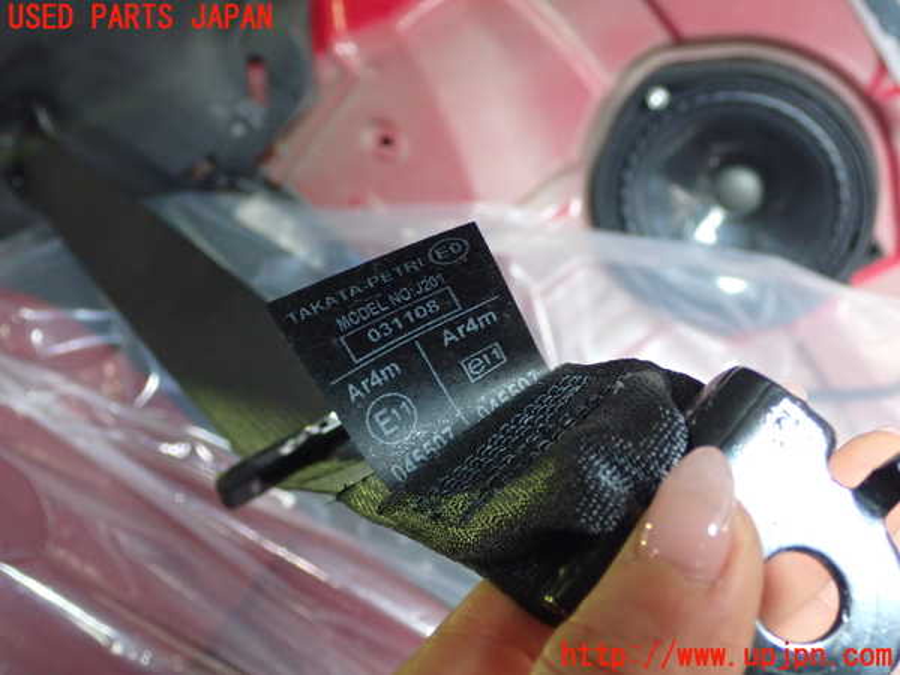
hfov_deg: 40.4
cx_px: 450
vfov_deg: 30.9
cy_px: 338
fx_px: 1222
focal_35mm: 47
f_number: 3.1
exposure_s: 1/50
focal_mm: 8.4
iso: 800
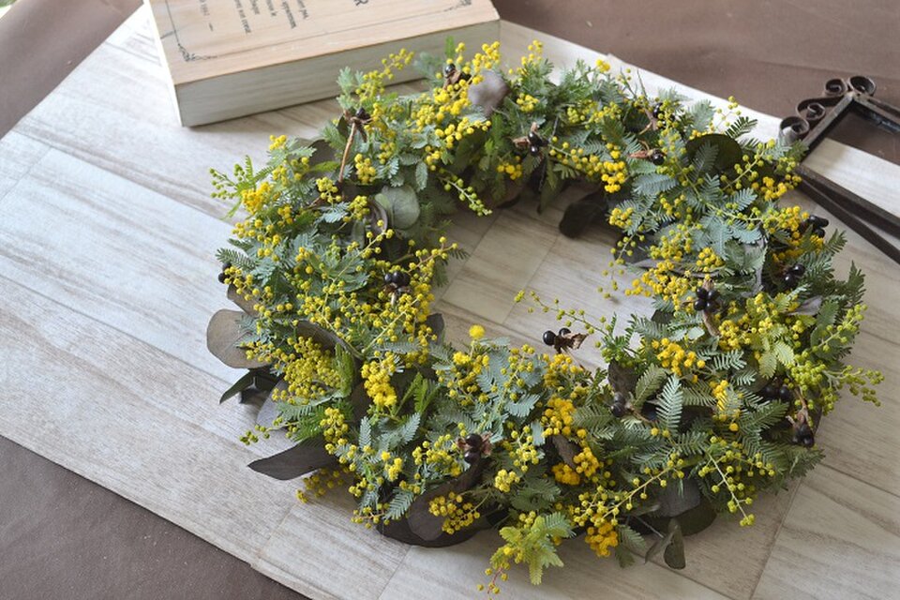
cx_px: 450
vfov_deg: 25.1
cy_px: 300
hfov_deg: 36.9
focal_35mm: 54
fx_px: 1350
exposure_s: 1/80
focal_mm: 36
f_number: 5
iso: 400
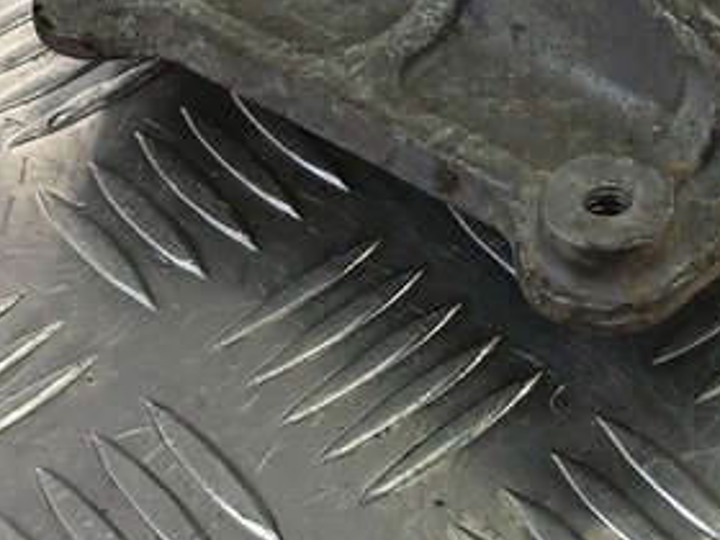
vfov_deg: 15.5
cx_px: 612
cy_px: -375
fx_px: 1747
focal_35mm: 84
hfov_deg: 22.8
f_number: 1.6
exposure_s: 1/100
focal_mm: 4.11
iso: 114
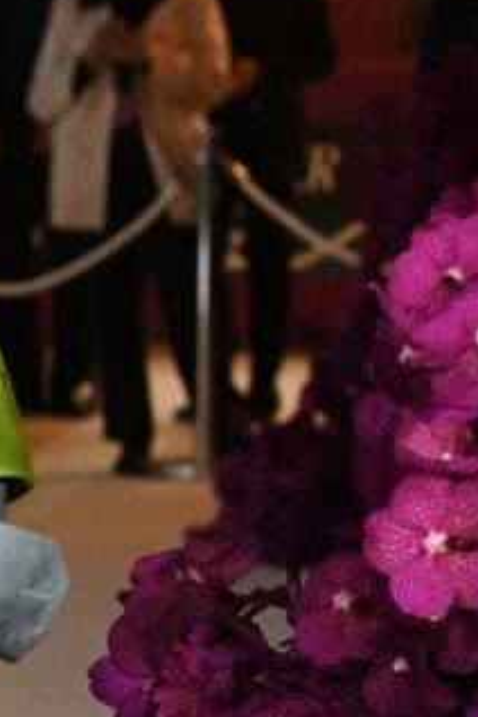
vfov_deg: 6.7
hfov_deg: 4.5
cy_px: 1206
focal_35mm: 301
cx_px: -480
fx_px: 5994
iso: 1250
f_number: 4.5
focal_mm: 55
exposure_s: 1/800
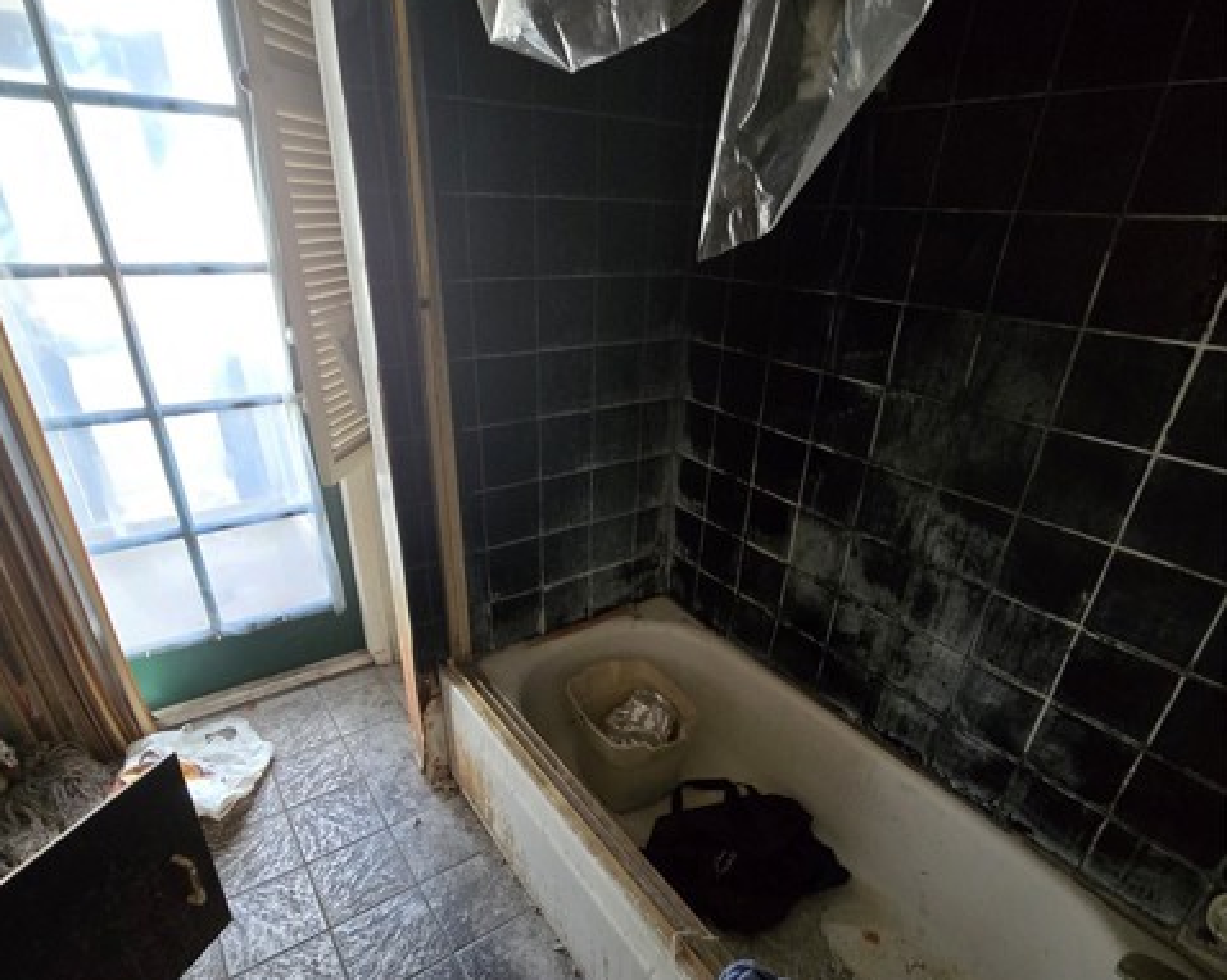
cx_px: 614
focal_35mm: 17
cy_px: 567
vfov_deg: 76.4
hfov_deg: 89.7
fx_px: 617
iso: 800
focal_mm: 2.2
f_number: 2.2
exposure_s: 1/60
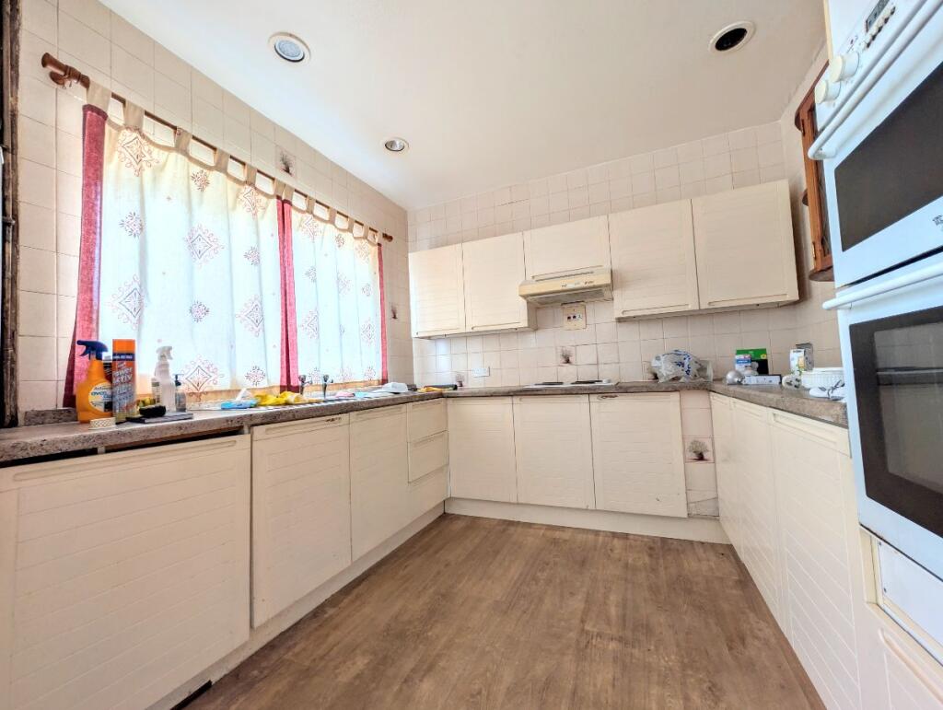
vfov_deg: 94.6
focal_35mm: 12
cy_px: 355
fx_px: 327
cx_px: 472
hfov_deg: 110.5
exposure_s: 1/41.9
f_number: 1.7
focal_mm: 2.02
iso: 48
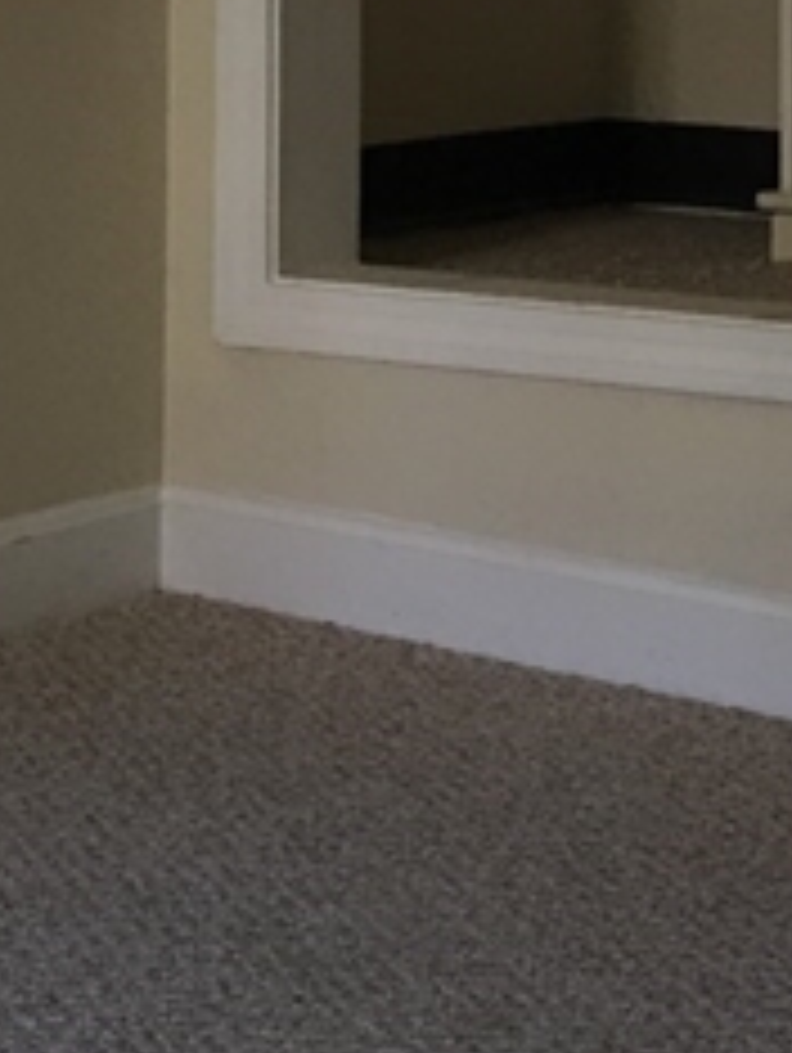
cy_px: -135
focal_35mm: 95
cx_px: 1156
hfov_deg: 14.6
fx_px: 2893
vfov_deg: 19.7
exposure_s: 1/15
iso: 40
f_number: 2.2
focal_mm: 4.15
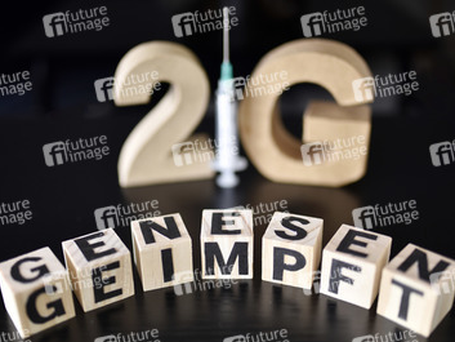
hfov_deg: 43.8
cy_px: 183
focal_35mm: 43
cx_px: 222
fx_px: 565
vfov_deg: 33.6
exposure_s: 1/40
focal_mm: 35
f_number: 1.4
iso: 100
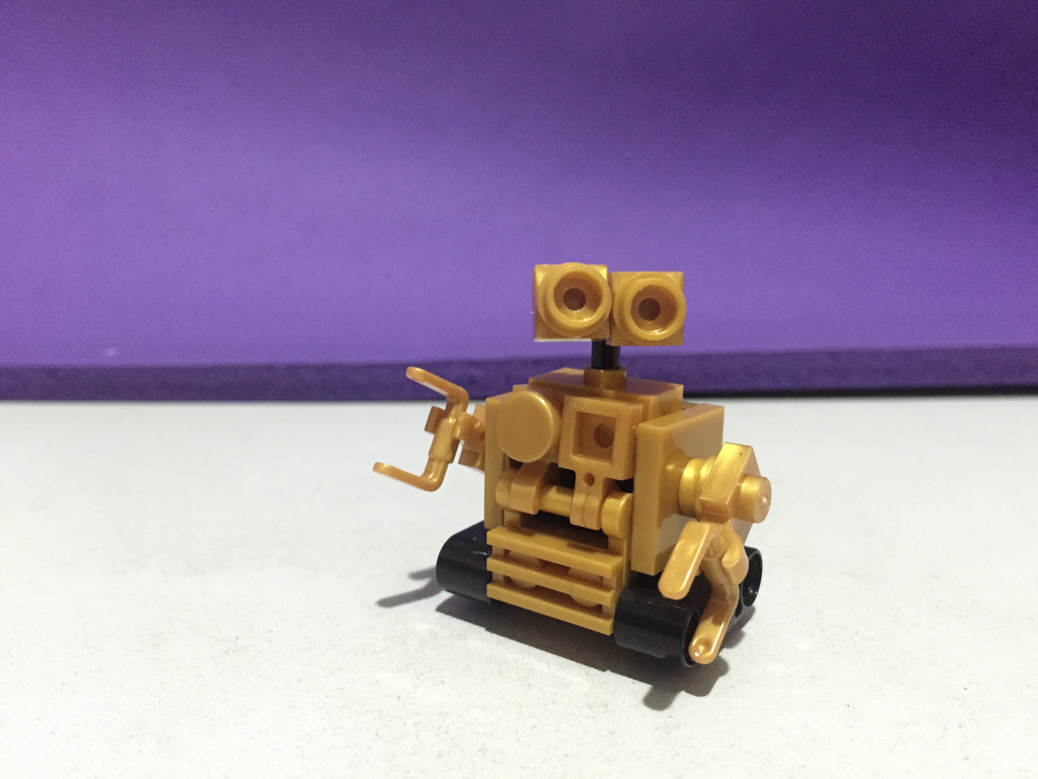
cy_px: 390
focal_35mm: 29
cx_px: 519
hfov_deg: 61.7
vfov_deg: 48.2
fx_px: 870
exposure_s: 1/15
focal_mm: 4.15
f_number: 2.2
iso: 800
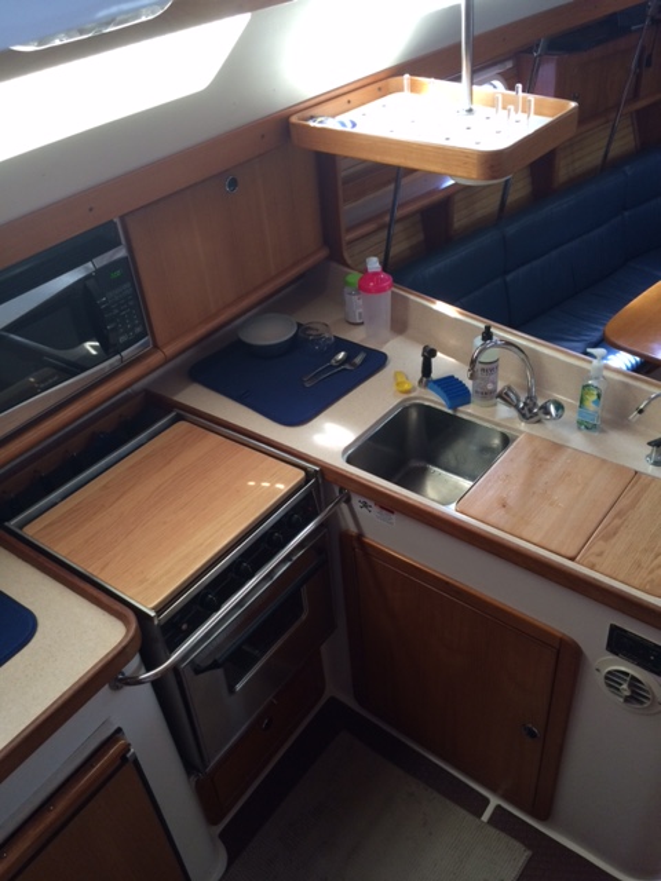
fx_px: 738
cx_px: 330
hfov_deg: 48.2
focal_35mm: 29
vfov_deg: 61.7
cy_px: 440
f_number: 2.2
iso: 100
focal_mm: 4.15
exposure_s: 1/30
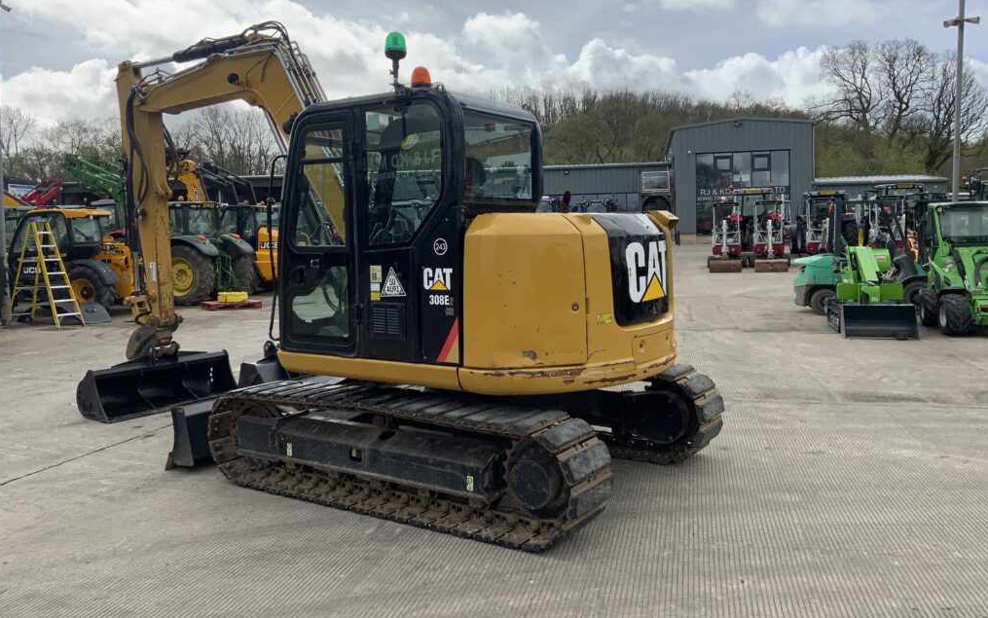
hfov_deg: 61.2
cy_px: 263
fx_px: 835
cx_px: 494
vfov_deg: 40.5
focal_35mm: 31
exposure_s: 1/2427
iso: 16
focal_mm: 3
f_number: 1.8
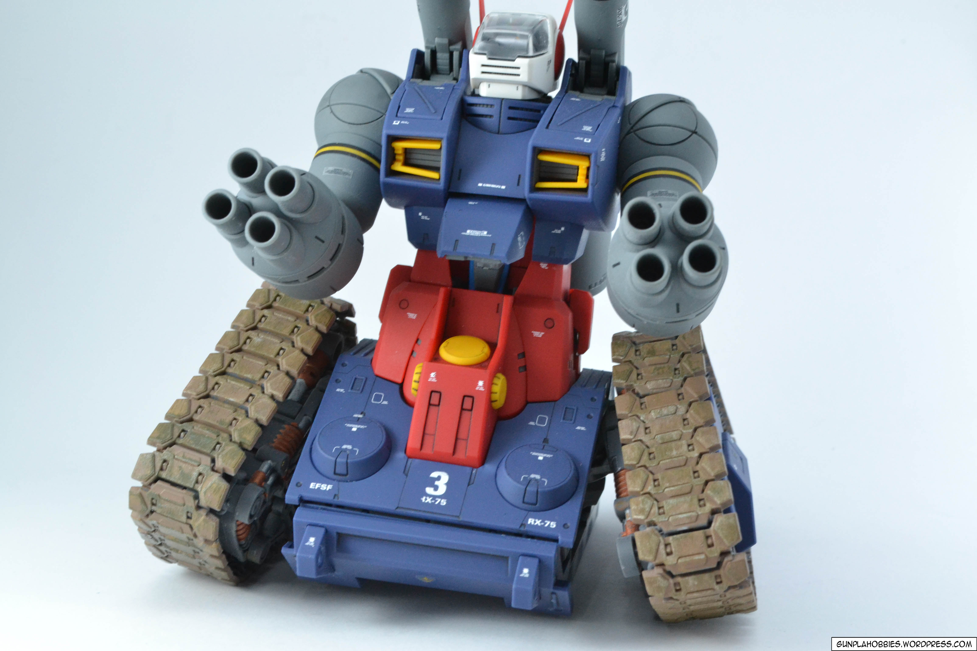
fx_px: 1465
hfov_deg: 36.9
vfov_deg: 25.1
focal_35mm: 54
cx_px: 488
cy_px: 326
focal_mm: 36
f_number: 13
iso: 1600
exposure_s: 1/30
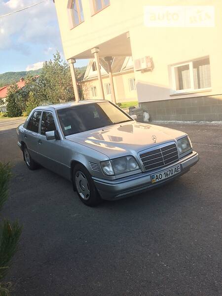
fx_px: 248
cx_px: 111
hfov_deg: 48.2
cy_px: 148
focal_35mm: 29
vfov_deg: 61.7
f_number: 2.2
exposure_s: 1/760
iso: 32
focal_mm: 4.2
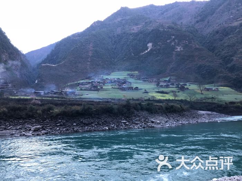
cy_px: 90
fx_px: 196
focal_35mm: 28
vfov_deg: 49.7
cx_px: 121
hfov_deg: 63.4
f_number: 1.8
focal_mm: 3.99
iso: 32
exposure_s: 1/100
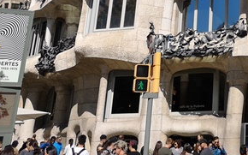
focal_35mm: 79
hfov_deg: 24.0
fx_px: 534
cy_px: -88
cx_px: 292
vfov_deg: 15.1
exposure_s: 1/2639
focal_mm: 3.95
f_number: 1.8
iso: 50
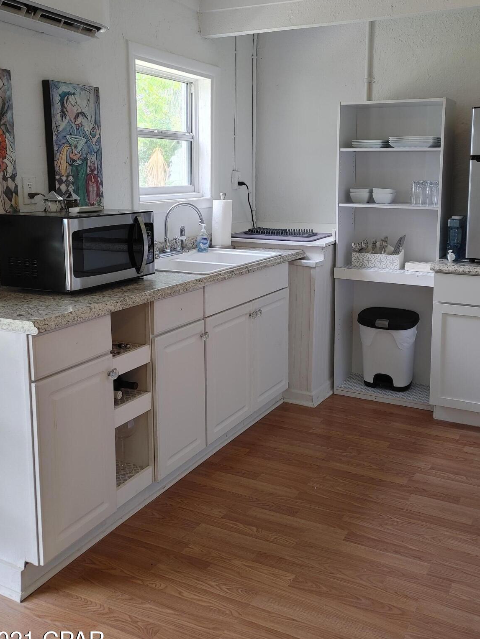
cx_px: 278
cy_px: 261
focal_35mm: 34
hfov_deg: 41.7
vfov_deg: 53.6
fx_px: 629
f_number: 1.8
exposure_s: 1/60
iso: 50
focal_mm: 5.58
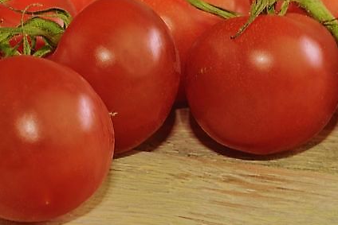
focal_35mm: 191
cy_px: 80
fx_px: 1794
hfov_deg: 10.8
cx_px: 124
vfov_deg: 7.2
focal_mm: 90
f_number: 14
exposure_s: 1/15
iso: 100
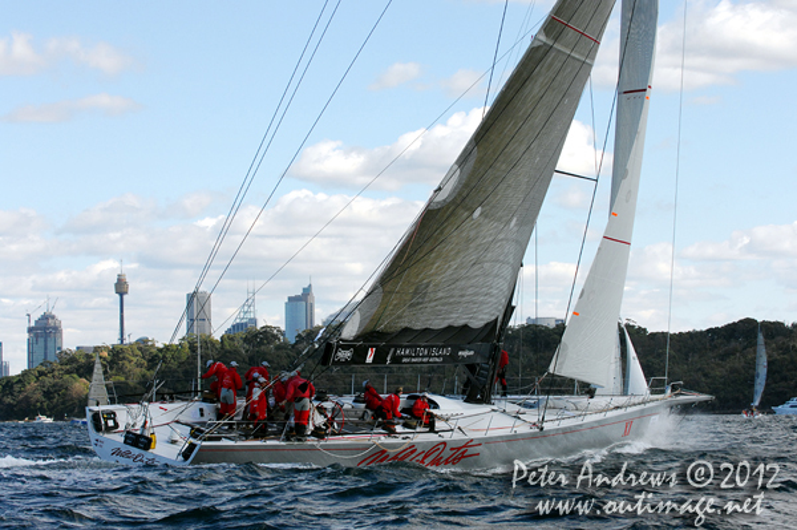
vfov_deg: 11.4
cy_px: 265
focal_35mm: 120
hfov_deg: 17.1
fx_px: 2654
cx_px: 398
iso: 400
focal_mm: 80
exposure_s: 1/1000
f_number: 5.3
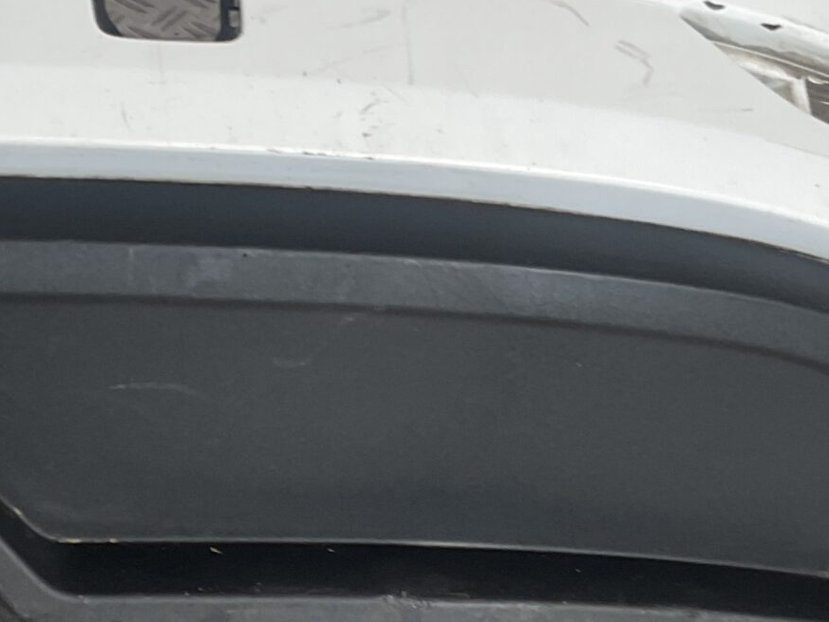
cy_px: 263
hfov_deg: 22.6
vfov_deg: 17.4
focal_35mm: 85
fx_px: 2036
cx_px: 121
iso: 16
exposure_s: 1/130
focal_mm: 3
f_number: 1.8
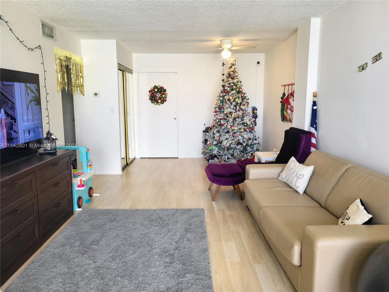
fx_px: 292
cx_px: 194
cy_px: 146
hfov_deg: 67.3
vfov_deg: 53.1
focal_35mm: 26
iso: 160
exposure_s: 1/120
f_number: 1.8
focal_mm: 5.4
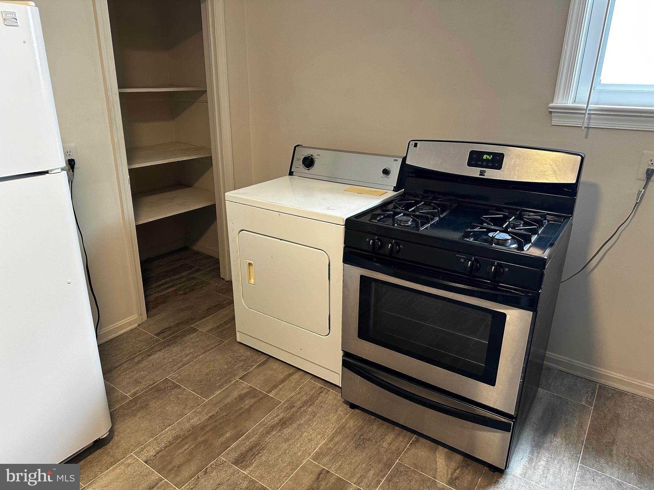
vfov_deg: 56.8
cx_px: 327
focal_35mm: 24
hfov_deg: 71.6
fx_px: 453
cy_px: 245
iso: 200
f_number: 1.78
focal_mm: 6.86
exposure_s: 1/60
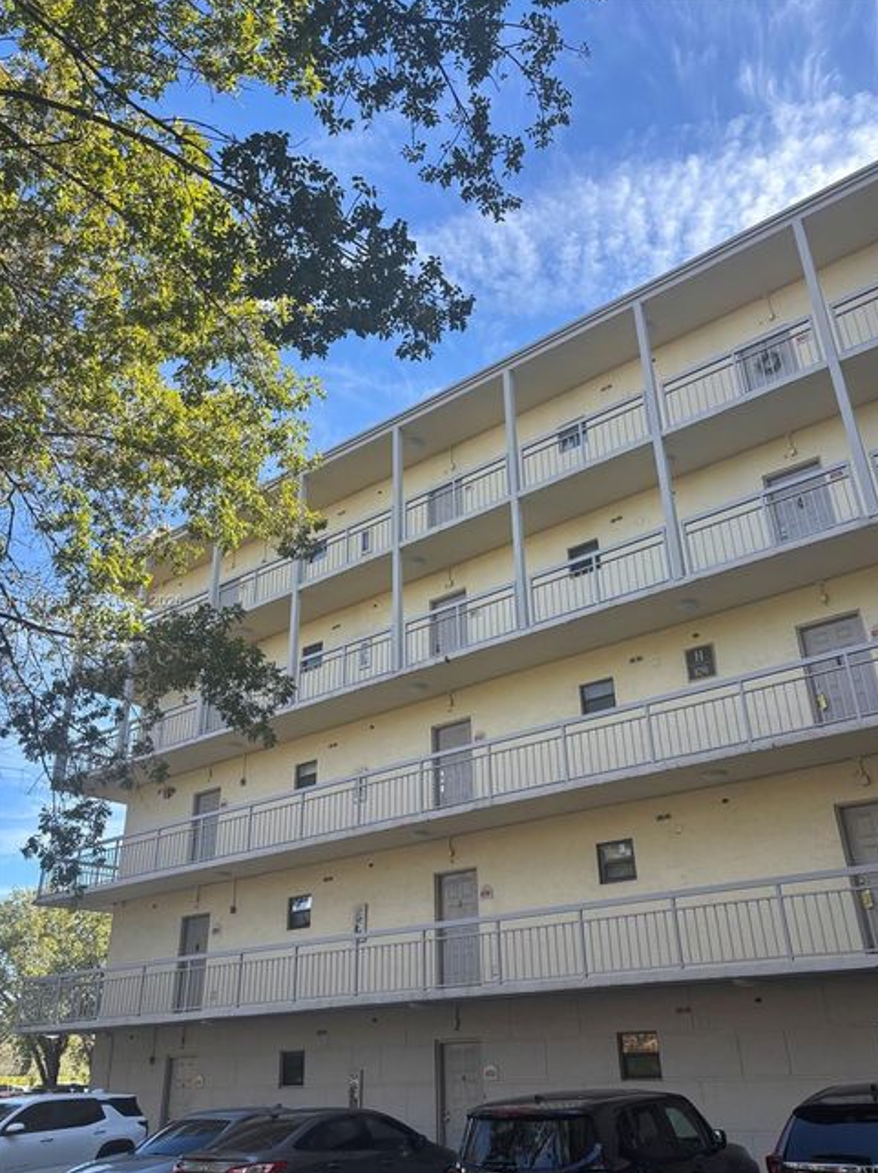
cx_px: 451
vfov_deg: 65.3
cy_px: 602
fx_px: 914
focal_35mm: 27
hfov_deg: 51.3
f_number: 1.6
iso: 50
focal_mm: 5.96
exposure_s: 1/1007
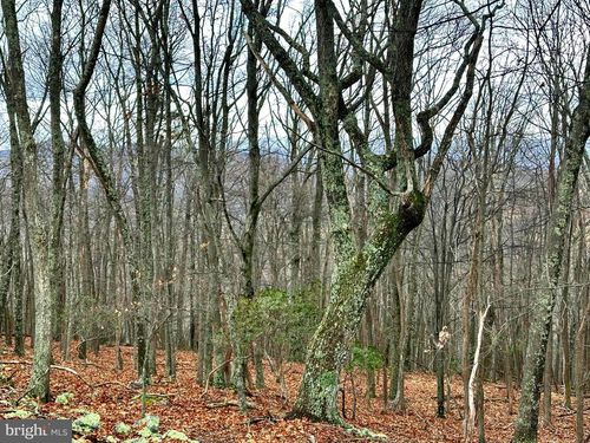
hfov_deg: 39.7
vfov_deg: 30.3
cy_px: 222
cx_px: 295
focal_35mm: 48
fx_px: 818
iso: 64
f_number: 1.78
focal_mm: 6.86
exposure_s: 1/238
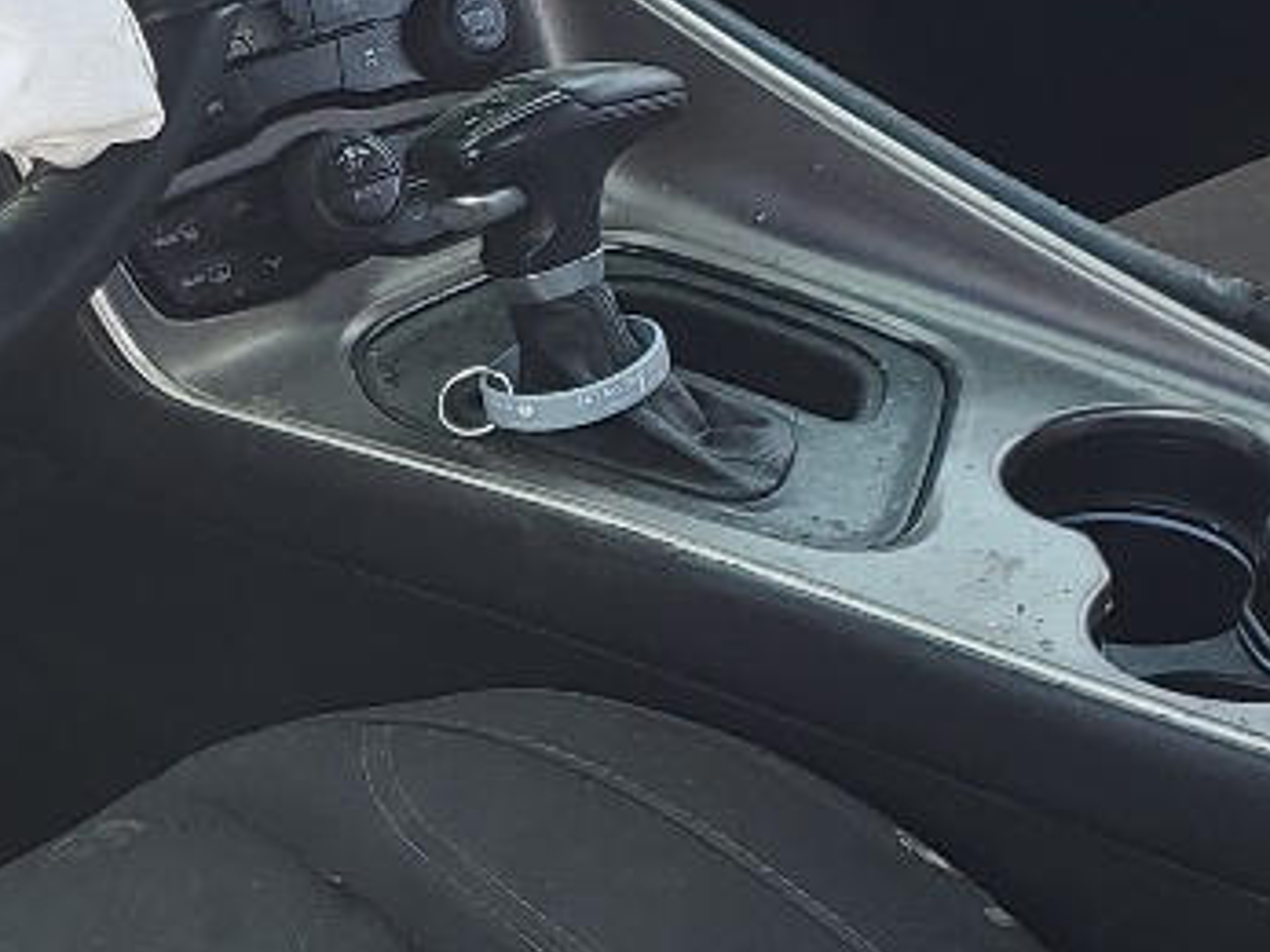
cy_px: 985
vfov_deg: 12.2
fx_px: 4401
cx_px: -99
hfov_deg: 16.0
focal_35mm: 120
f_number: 1.5
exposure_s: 1/200
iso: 50
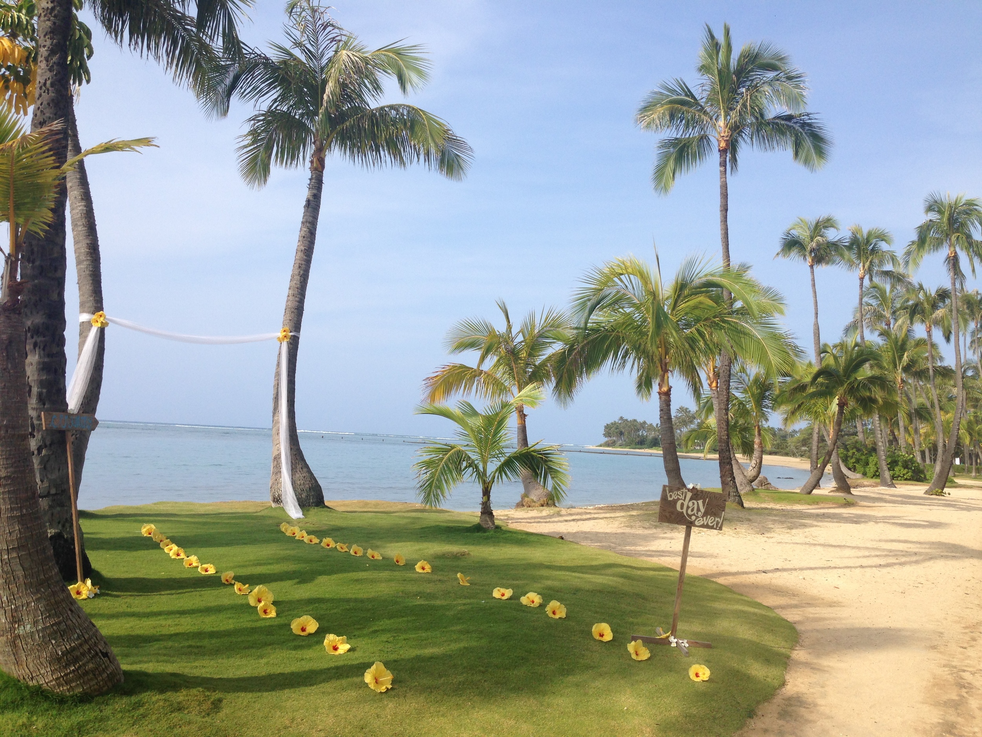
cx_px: 491
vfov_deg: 42.9
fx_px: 936
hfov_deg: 55.4
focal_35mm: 33
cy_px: 368
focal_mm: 4.12
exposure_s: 1/1506
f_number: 2.4
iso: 50
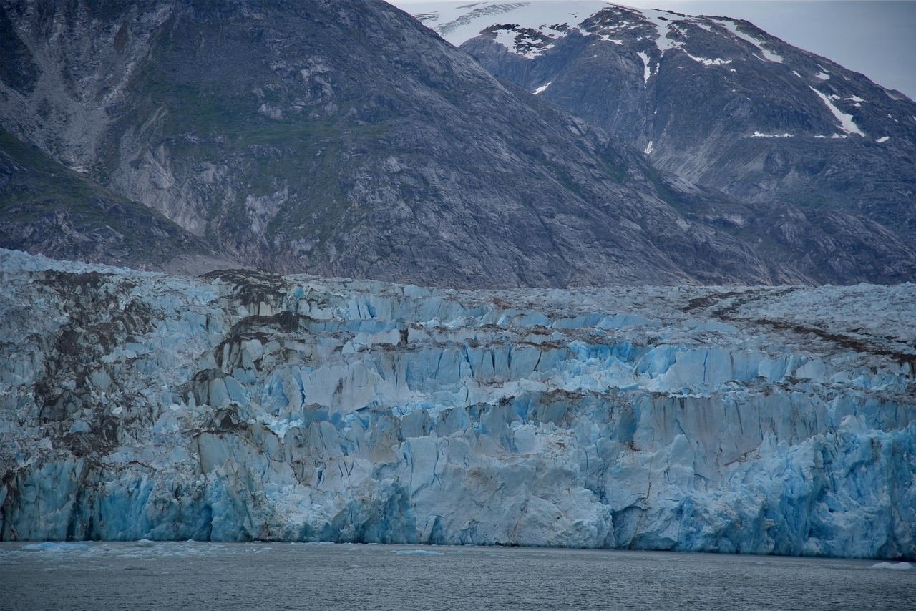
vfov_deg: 11.4
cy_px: 306
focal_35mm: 120
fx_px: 3054
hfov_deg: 17.1
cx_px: 458
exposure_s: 1/250
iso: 100
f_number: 5.6
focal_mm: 120
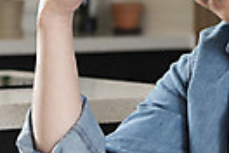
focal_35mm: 237
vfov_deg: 5.8
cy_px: 37
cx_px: 153
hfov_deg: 8.7
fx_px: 1507
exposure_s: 1/125
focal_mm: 52
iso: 250
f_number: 4
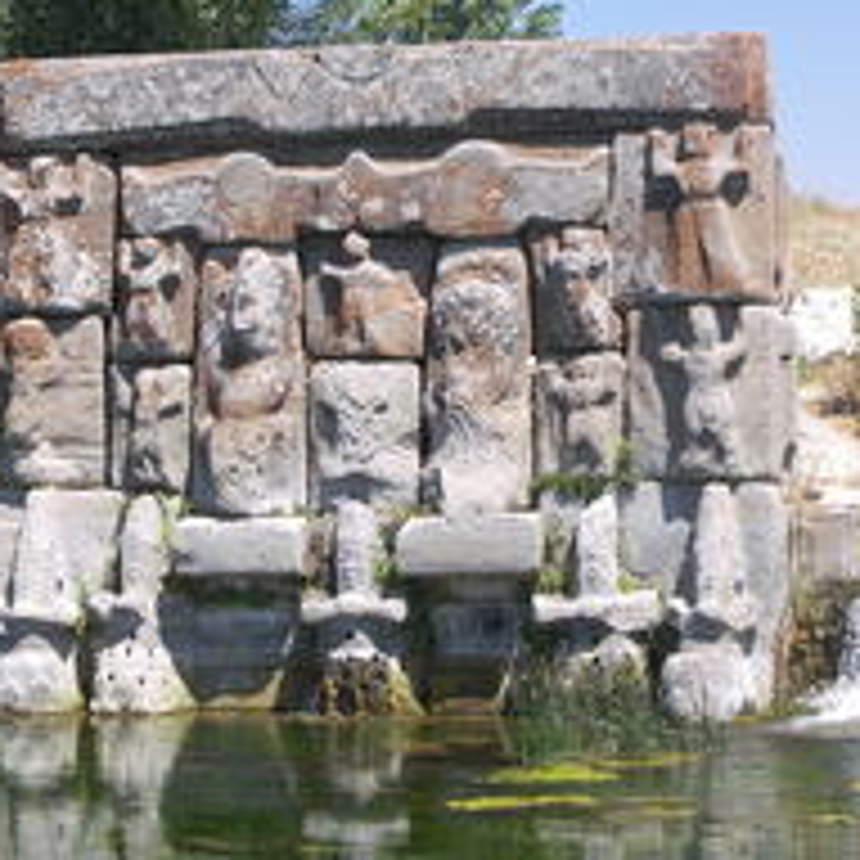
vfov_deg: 16.4
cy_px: 347
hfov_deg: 16.4
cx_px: 241
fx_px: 2979
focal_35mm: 106
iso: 50
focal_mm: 13.3
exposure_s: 1/400
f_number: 3.6
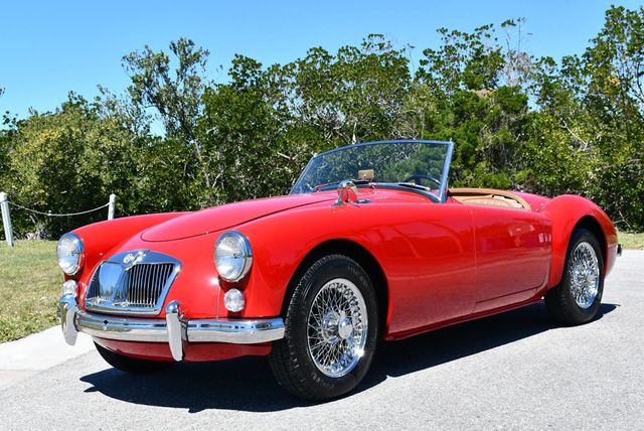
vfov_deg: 27.0
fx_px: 895
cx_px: 322
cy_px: 216
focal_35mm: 50
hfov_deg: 39.6
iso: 110
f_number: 8
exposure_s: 1/250
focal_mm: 25
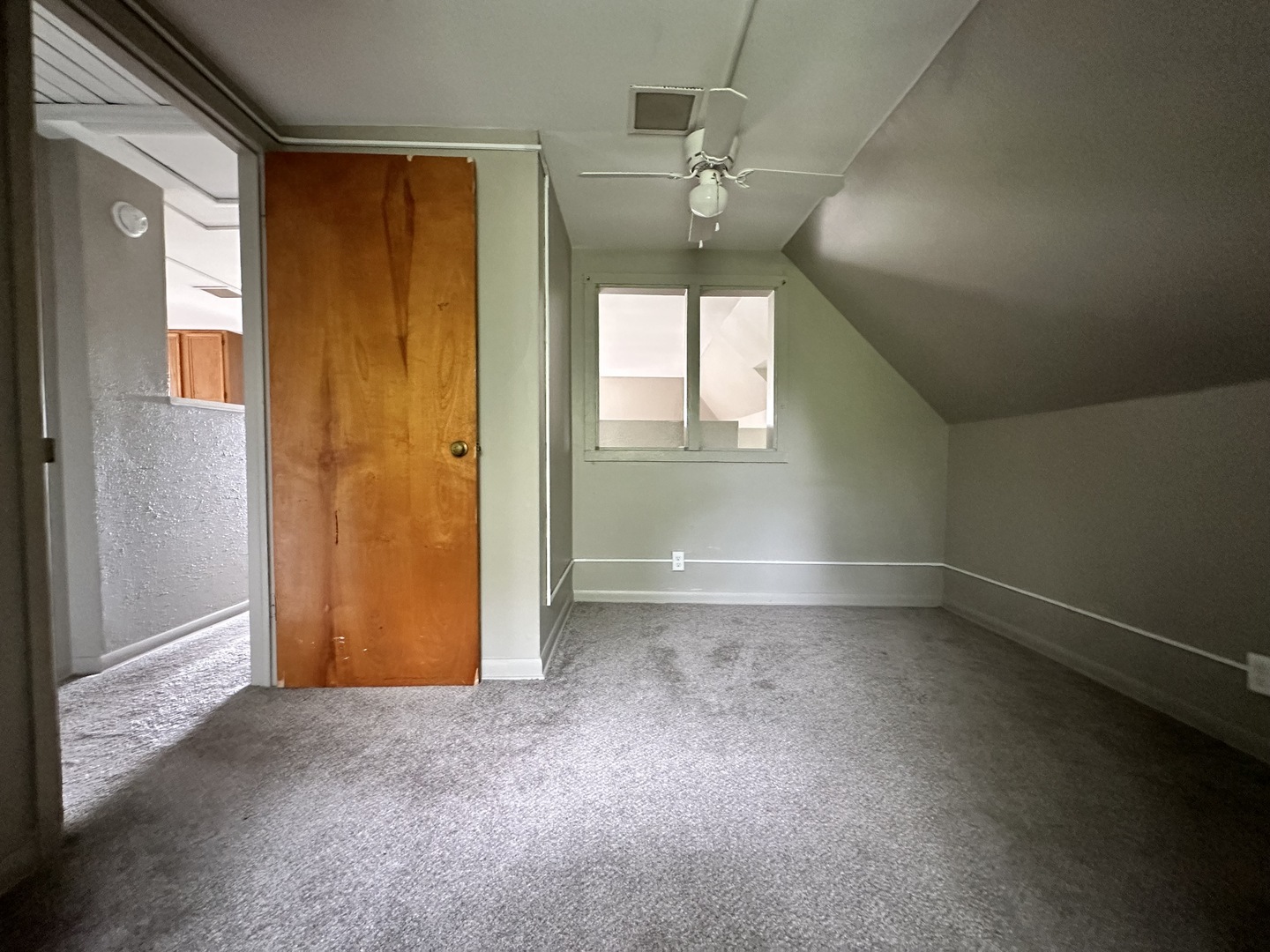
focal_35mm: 14
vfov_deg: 85.7
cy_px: 476
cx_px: 635
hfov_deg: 102.1
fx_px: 514
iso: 1000
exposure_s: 1/60
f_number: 2.2
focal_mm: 2.22
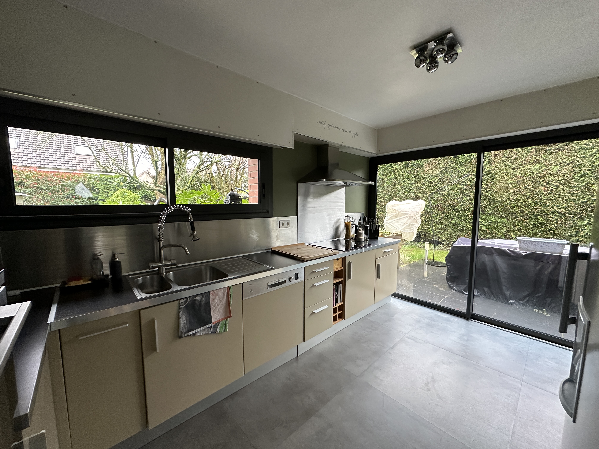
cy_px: 224
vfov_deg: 85.7
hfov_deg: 102.1
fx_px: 242
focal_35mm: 14
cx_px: 300
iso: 320
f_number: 2.2
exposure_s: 1/77
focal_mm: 2.22
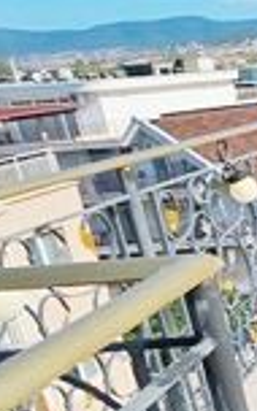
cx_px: 637
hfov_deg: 13.7
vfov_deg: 31.3
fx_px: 717
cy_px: 322
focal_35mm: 64
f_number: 2.2
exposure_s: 1/2232
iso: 32
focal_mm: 1.7
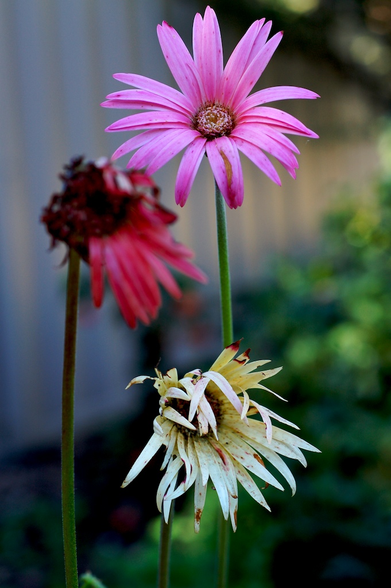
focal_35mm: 90
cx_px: 196
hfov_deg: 15.2
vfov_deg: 22.6
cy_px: 294
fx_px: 1469
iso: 200
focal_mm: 60
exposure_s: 1/125
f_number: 6.3
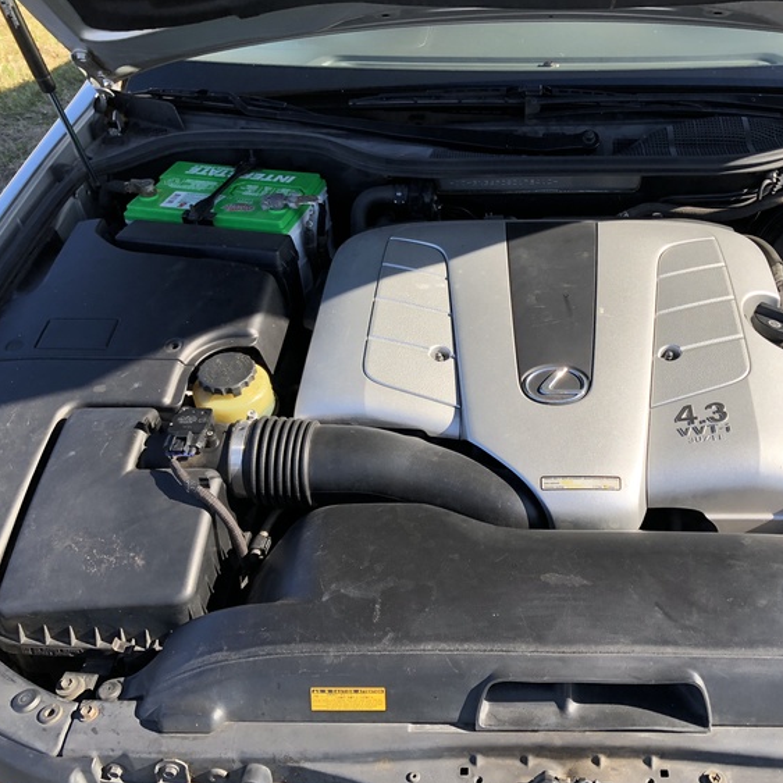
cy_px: 395
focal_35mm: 34
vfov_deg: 48.5
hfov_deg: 47.8
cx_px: 510
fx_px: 870
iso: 20
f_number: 1.8
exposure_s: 1/516
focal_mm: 3.99
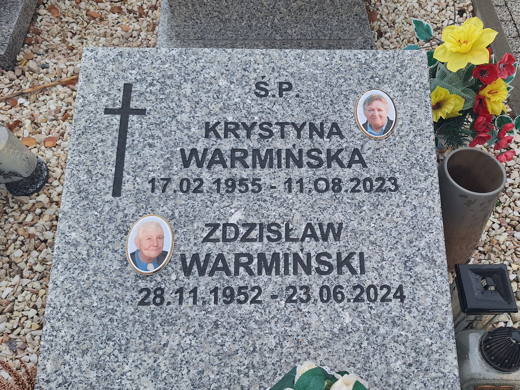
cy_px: 229
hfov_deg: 59.8
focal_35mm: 30
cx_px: 292
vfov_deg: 46.6
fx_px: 451
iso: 40
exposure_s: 1/215
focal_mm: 5.54
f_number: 1.8
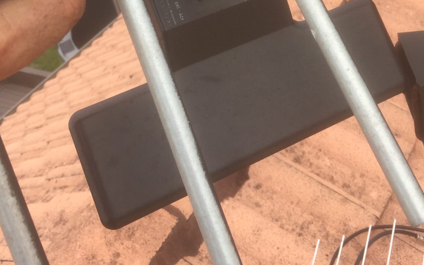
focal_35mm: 52
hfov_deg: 38.6
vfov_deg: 22.8
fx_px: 601
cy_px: -57
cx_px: 263
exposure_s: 1/920
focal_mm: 4.15
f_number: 2.2
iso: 32
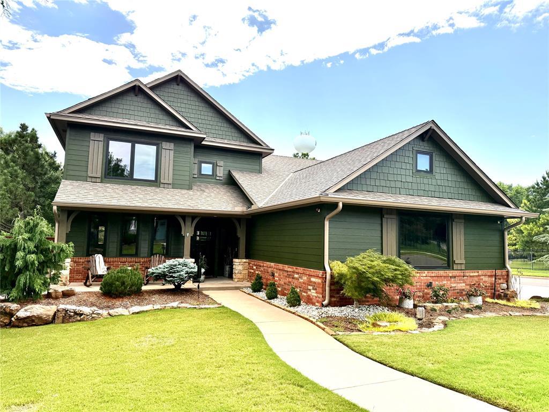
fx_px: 381
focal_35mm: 24
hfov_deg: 71.6
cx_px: 274
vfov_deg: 56.8
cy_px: 206
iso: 100
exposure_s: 1/5319
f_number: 1.78
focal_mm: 6.76
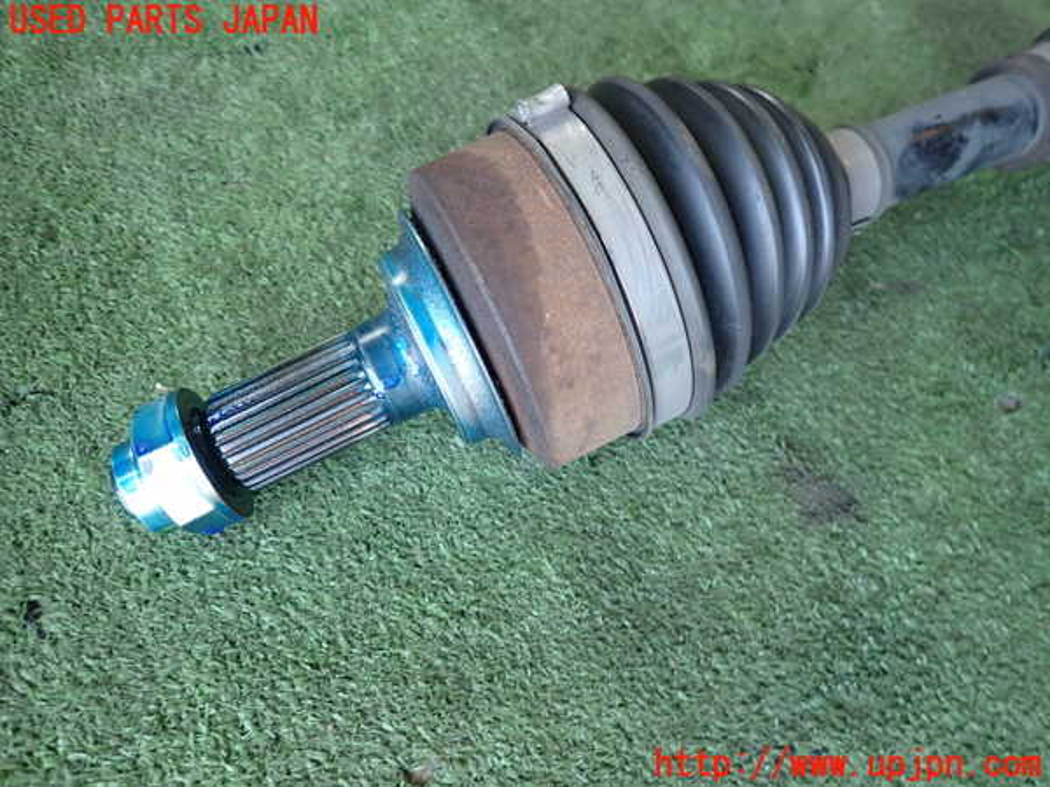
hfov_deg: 69.4
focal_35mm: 25
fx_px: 758
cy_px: 394
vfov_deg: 54.9
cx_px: 525
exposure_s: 1/60
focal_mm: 4.5
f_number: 2
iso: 160
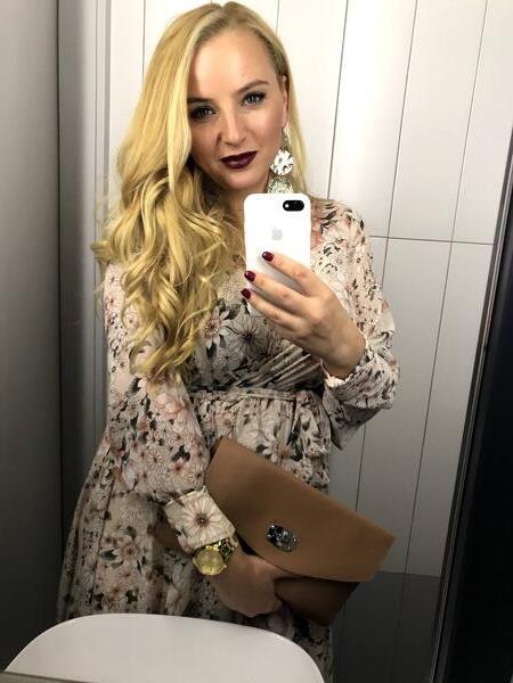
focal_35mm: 28
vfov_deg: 63.4
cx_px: 256
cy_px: 342
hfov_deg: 49.7
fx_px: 553
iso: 40
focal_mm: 3.99
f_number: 1.8
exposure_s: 1/17
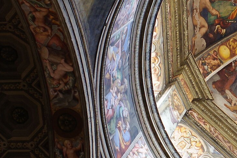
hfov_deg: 17.0
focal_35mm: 114
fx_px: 750
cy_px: 108
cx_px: 296
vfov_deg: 12.0
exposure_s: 1/13
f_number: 2.8
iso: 200
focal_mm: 18.3
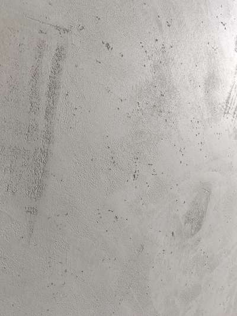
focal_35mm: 24
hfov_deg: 56.8
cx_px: 118
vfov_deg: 71.6
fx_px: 219
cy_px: 158
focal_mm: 5.56
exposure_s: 1/50
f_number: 1.88
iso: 284
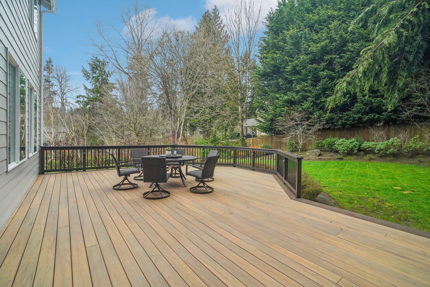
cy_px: 144
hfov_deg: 96.7
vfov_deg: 73.7
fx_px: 191
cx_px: 215
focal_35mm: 16
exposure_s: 1/250
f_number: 8
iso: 1600
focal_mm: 16
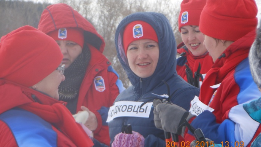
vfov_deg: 4.4
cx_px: 130
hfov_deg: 7.9
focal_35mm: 274
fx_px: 1896
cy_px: 64
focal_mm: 45
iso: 80
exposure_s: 1/200
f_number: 5.8
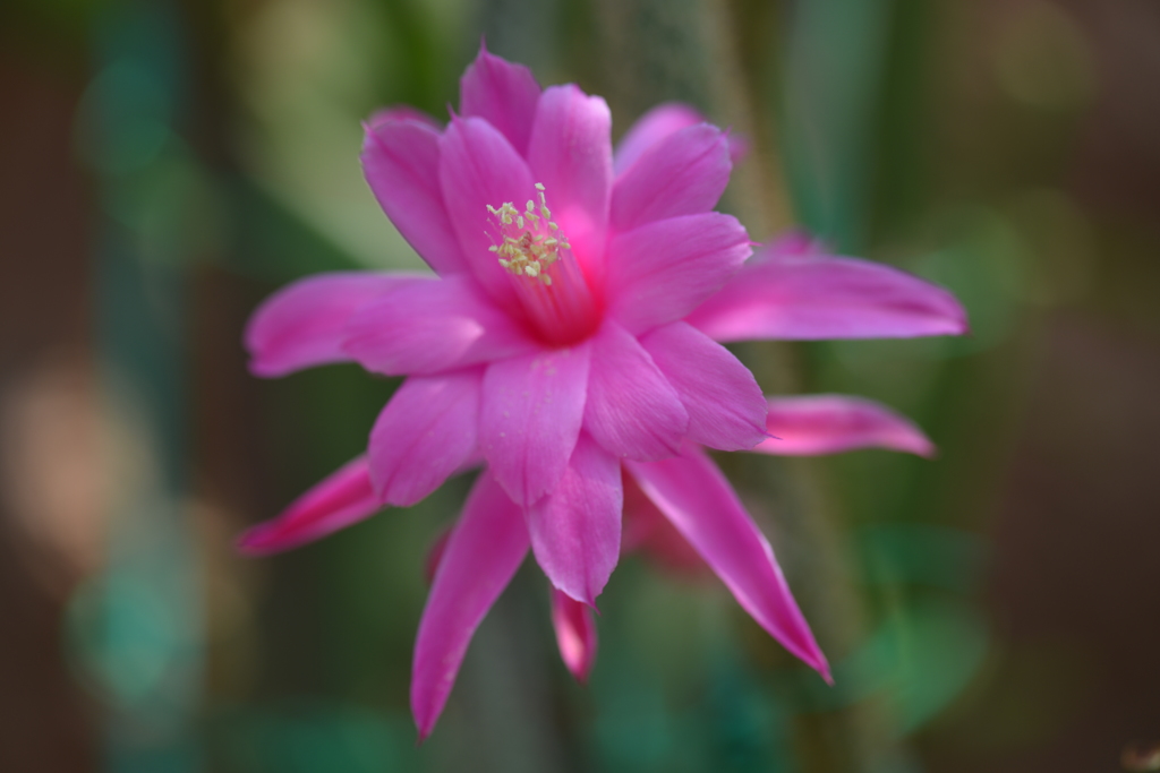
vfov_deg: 13.0
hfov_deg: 19.5
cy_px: 386
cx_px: 580
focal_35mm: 105
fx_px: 3384
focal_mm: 105
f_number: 5
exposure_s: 1/250
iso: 125
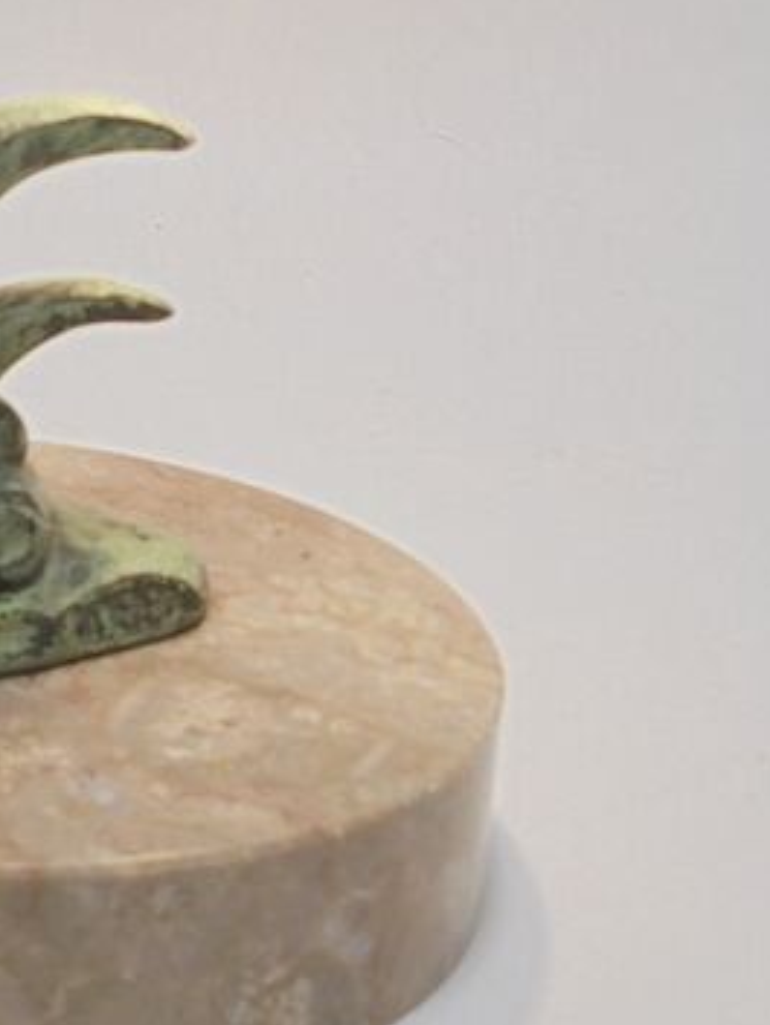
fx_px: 2193
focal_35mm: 74
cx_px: -185
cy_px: 78
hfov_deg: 18.7
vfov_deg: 25.4
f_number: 3.7
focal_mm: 5.3
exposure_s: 1/100
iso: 100
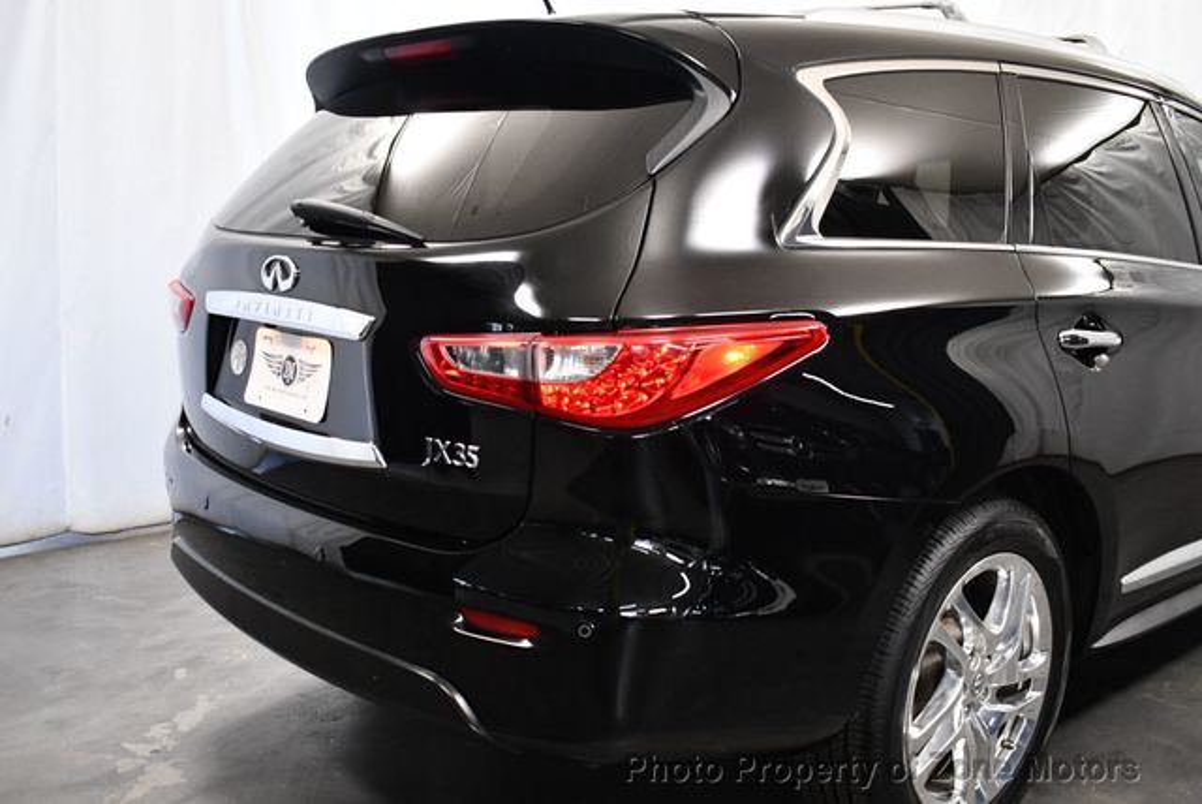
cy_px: 402
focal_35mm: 36
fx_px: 1203
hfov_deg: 53.1
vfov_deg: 36.9
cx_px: 601
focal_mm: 18
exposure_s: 1/125
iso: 1800
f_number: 3.5
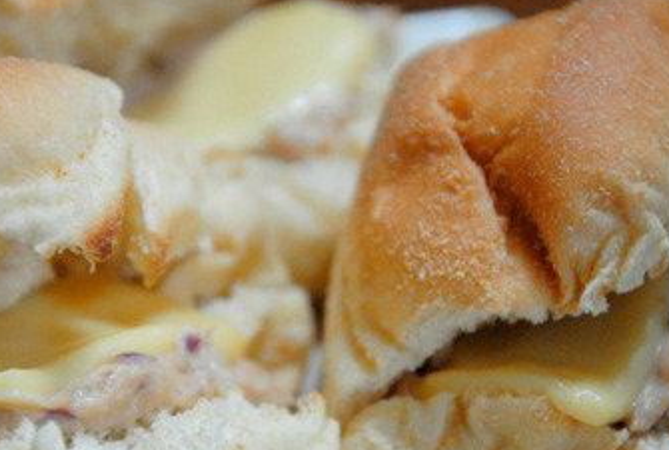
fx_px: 4372
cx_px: 298
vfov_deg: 5.9
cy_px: 279
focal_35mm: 235
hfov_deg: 8.7
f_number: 5.6
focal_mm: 105
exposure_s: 1/8
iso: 800
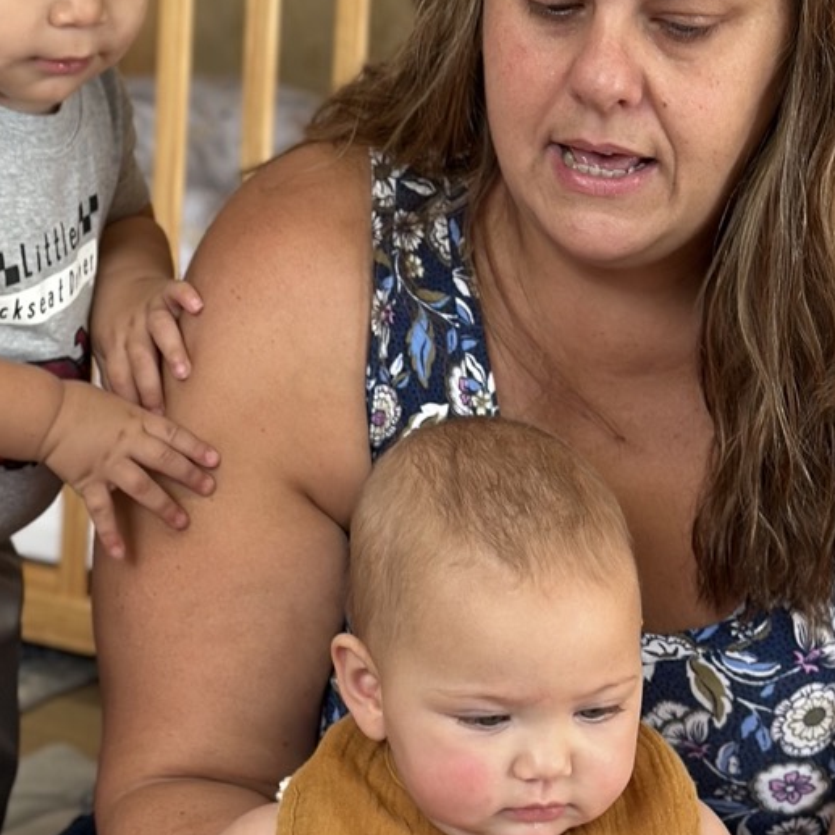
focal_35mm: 105
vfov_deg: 16.6
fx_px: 2866
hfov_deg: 16.5
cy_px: 350
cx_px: 294
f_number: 1.78
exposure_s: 1/121
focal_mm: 6.86
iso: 125
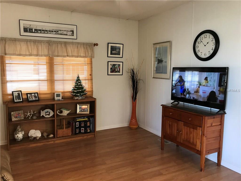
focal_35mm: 28
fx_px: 195
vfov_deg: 49.7
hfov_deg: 63.4
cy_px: 90
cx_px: 120
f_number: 1.8
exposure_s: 1/20
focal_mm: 3.99
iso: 40
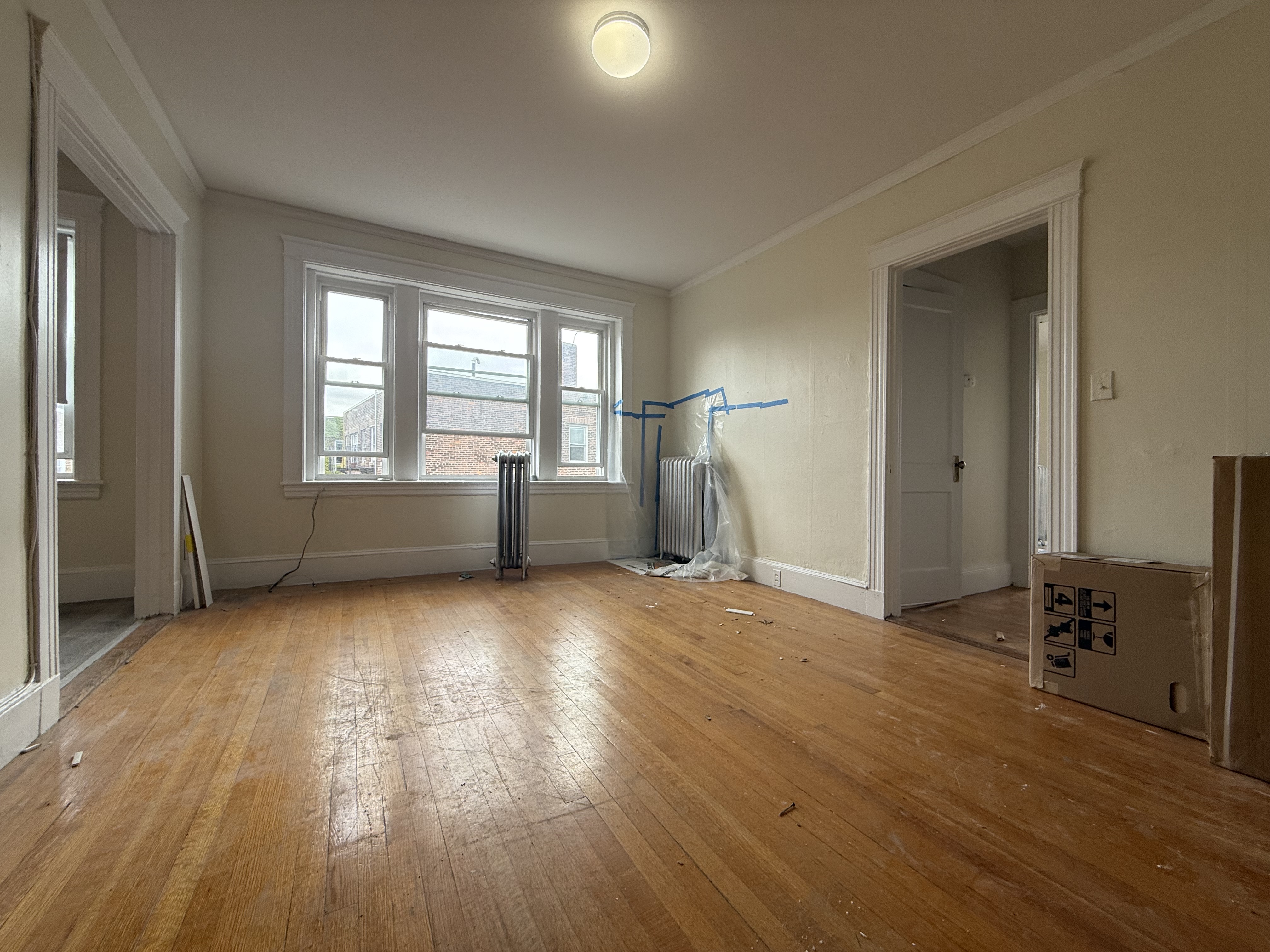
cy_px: 476
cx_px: 635
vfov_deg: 85.7
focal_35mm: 14
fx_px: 514
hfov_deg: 102.1
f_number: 2.2
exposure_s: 1/136
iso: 64
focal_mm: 2.22
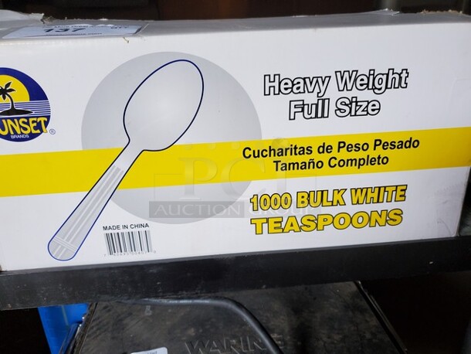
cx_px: 236
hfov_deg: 67.3
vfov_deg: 53.1
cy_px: 177
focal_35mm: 26
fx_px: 354
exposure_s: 1/120
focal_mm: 4.3
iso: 100
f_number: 1.5
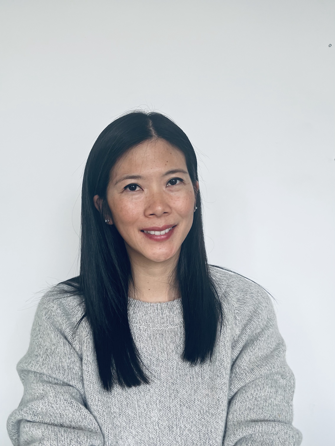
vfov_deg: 67.3
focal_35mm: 26
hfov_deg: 53.1
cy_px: 223
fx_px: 335
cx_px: 168
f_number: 1.5
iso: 64
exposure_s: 1/121
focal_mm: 5.7
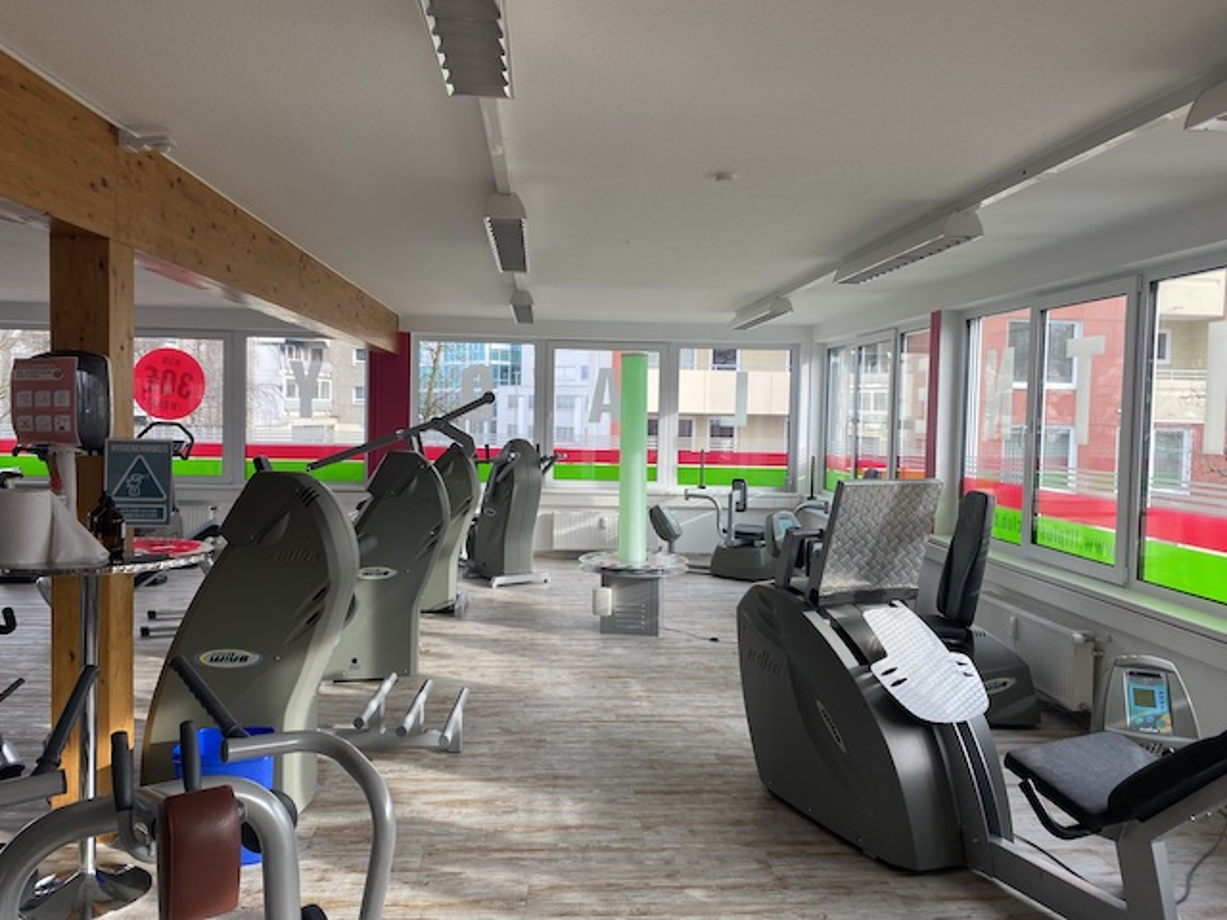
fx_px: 922
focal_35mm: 26
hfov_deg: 67.3
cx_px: 614
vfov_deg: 53.1
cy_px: 460
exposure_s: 1/133
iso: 32
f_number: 1.8
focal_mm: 4.25
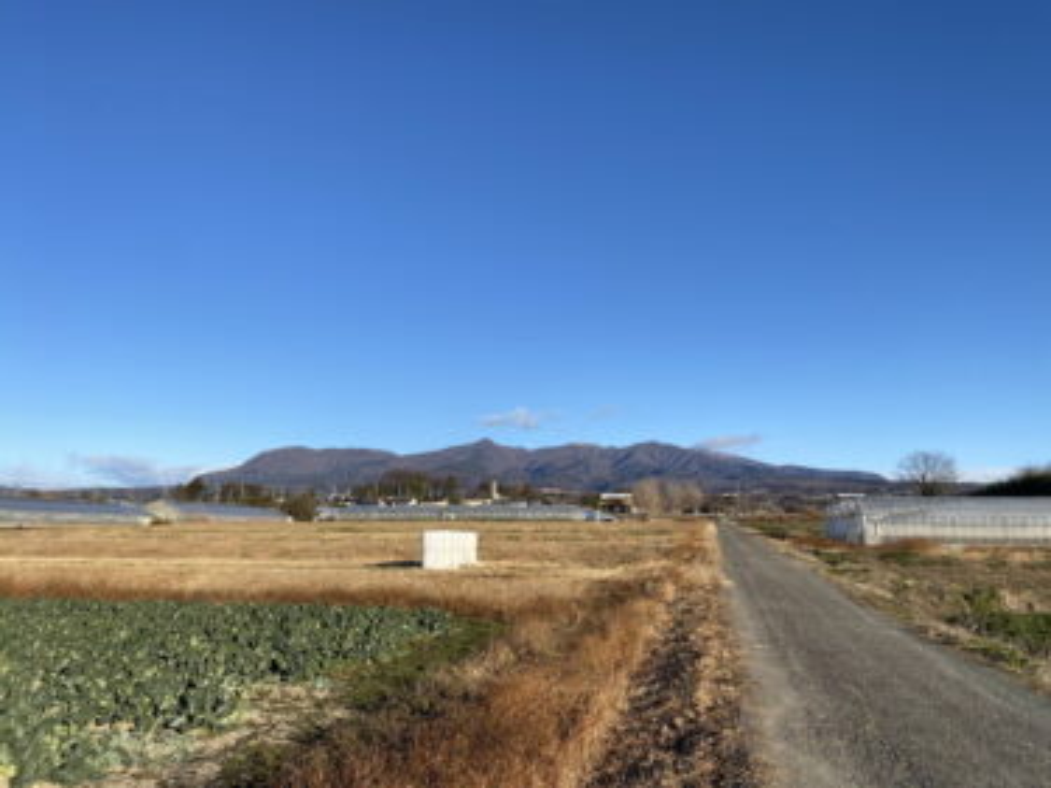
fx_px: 789
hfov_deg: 67.3
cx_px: 526
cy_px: 394
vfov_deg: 53.0
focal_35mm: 26
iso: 32
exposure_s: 1/2817
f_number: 1.8
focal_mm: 4.25
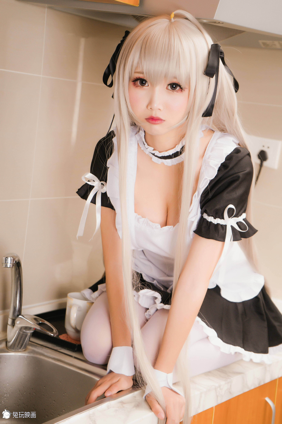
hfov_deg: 19.5
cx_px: 141
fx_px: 822
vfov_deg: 28.8
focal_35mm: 70
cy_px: 212
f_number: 5.6
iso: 800
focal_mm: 70
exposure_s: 1/125
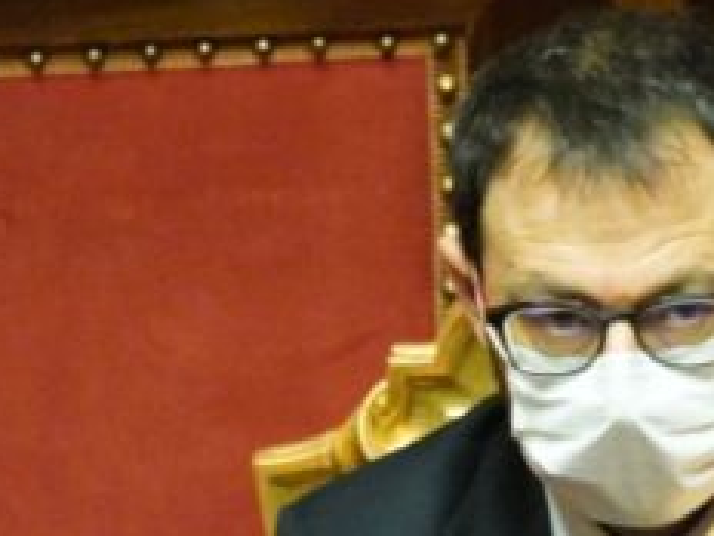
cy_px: 539
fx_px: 35642
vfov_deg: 0.9
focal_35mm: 1728
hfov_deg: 1.1
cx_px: 560
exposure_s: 1/125
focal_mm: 400
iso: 12800
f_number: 5.6
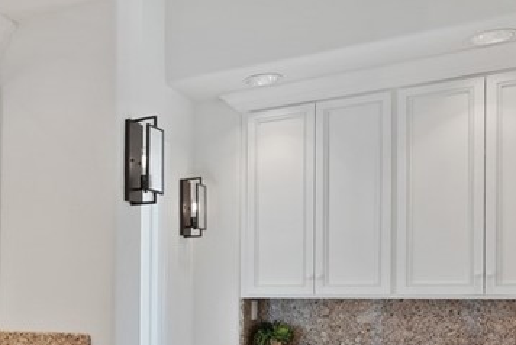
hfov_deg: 37.6
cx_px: -13
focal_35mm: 46
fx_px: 660
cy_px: 305
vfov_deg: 28.3
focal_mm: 16
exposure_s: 1/15
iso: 320
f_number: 4
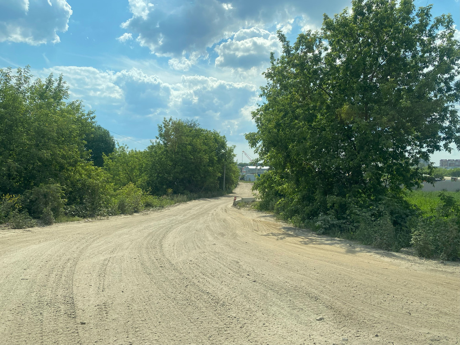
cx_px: 230
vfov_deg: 53.1
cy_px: 172
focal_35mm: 26
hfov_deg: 67.3
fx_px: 345
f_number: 1.8
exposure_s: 1/3984
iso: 32
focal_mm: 4.25
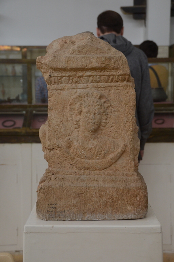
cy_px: 131
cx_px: 87
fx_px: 524
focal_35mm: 72
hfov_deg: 18.8
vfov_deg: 28.1
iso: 1250
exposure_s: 1/160
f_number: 6.3
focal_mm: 48
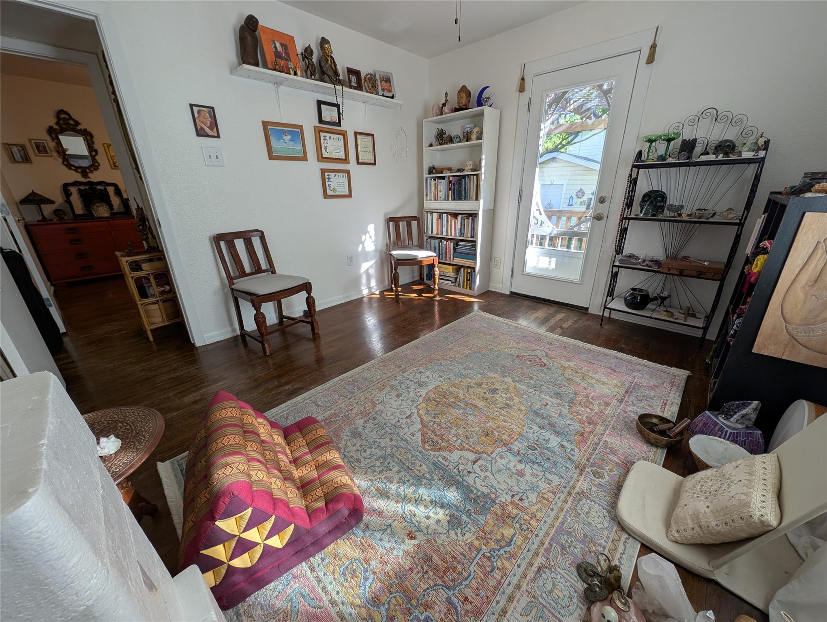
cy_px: 311
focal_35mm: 12
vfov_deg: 94.6
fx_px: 287
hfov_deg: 110.5
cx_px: 414
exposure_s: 1/77.8
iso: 48
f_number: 1.95
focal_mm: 2.23
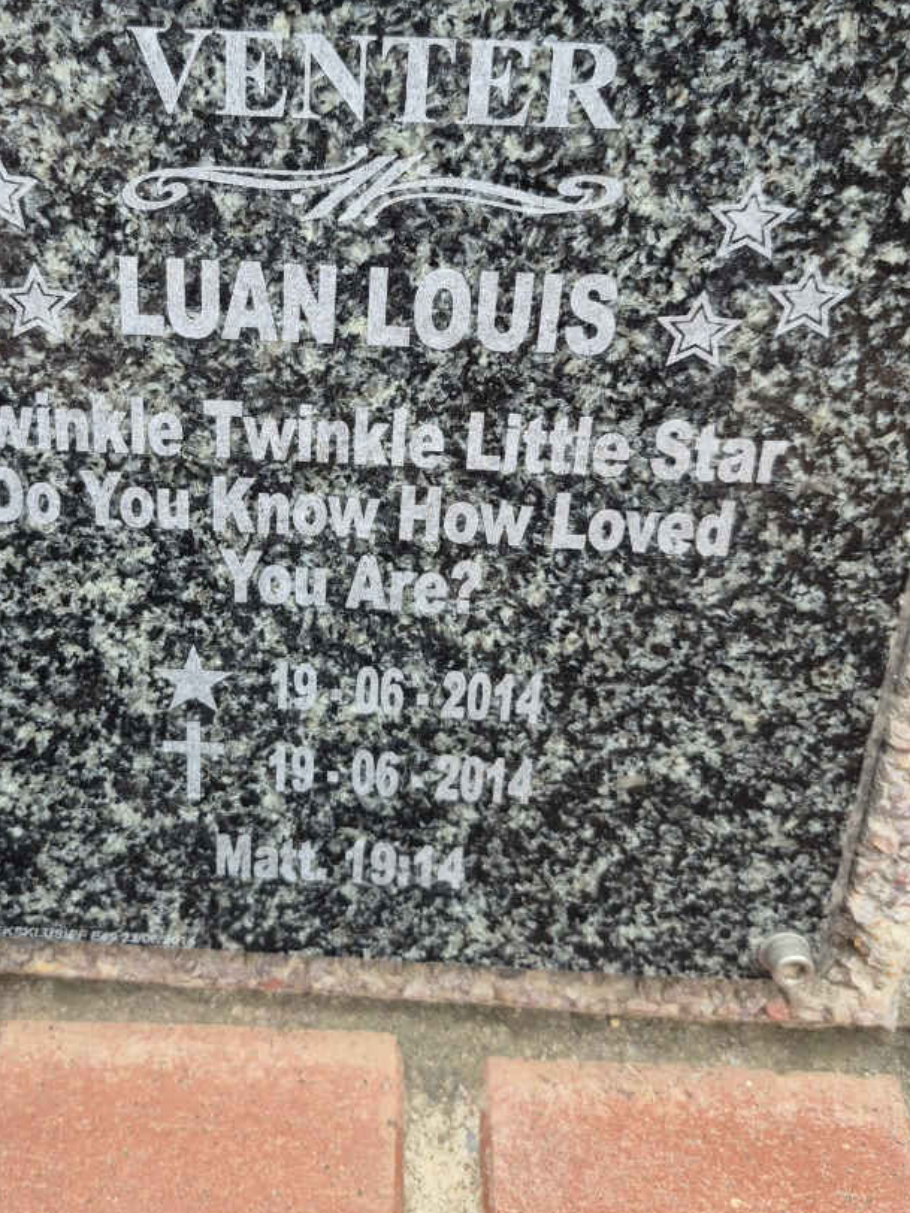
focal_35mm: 34
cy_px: 471
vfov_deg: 53.5
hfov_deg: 41.4
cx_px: 321
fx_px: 1192
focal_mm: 5.4
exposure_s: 1/180
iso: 100
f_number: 1.8
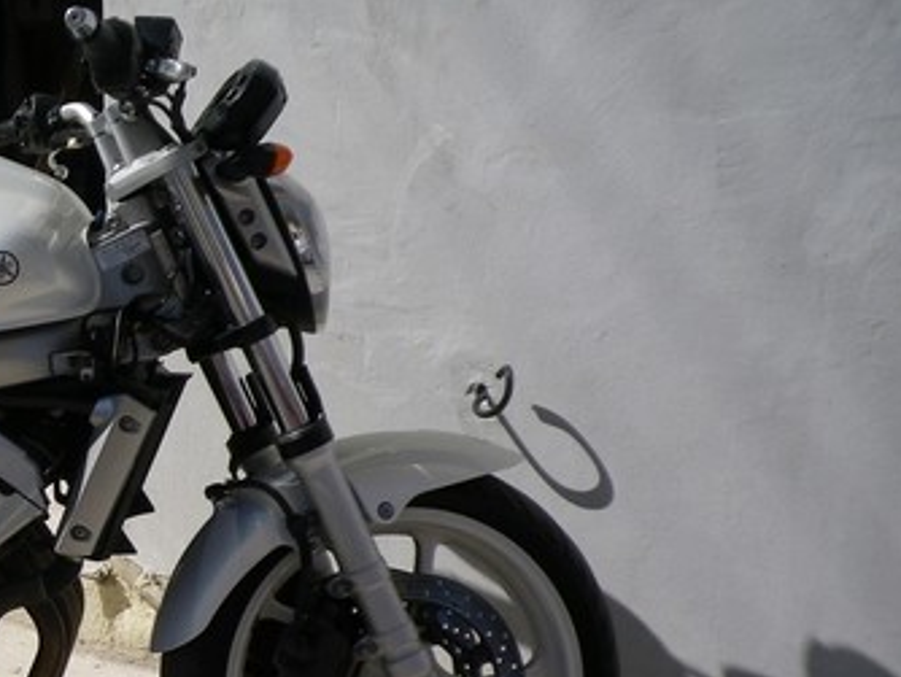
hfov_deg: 26.0
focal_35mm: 67
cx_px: -165
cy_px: 545
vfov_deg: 21.7
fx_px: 1745
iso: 80
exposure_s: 1/1250
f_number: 3.5
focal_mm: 5.05
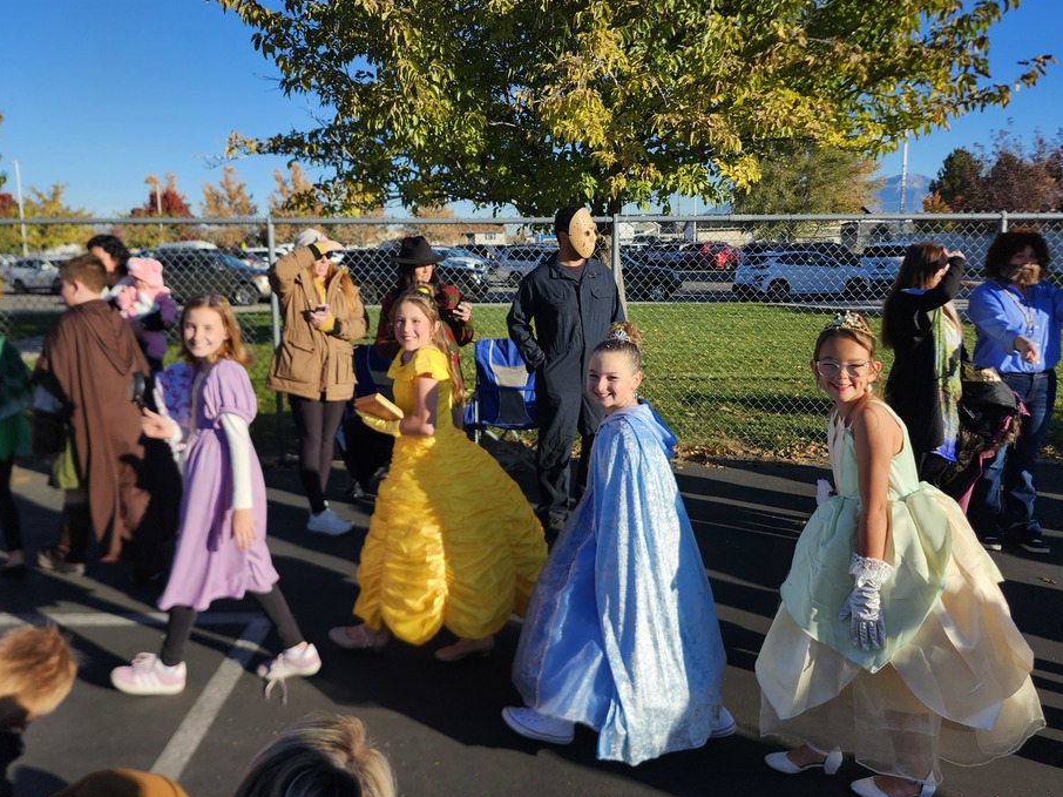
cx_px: 482
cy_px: 378
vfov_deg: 53.0
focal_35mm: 26
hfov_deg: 67.2
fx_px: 798
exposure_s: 1/1732
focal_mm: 5.54
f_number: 1.8
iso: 25
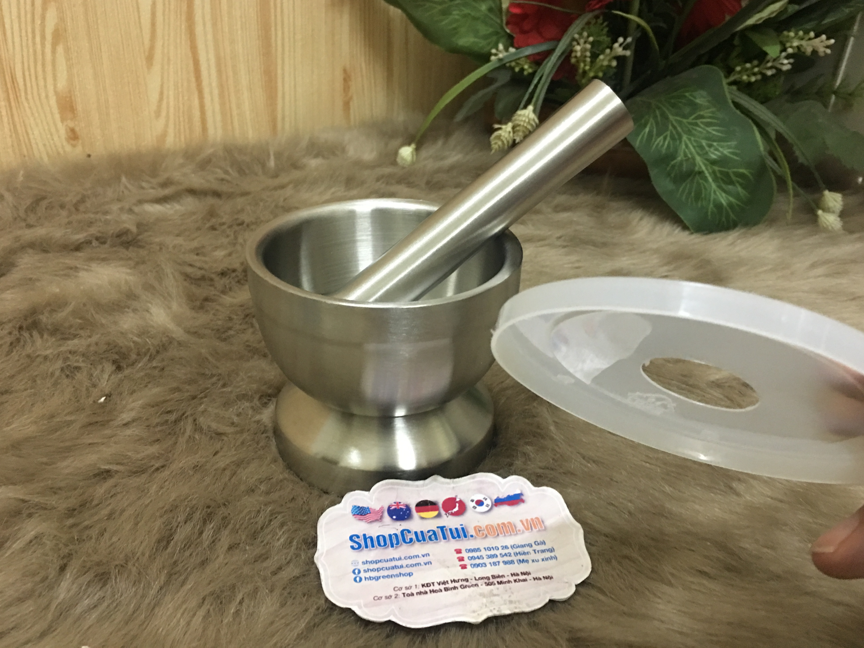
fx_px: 749
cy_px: 313
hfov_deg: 60.0
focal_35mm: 30
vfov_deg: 46.8
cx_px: 440
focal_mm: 4.15
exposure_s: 1/8
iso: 125
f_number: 2.2
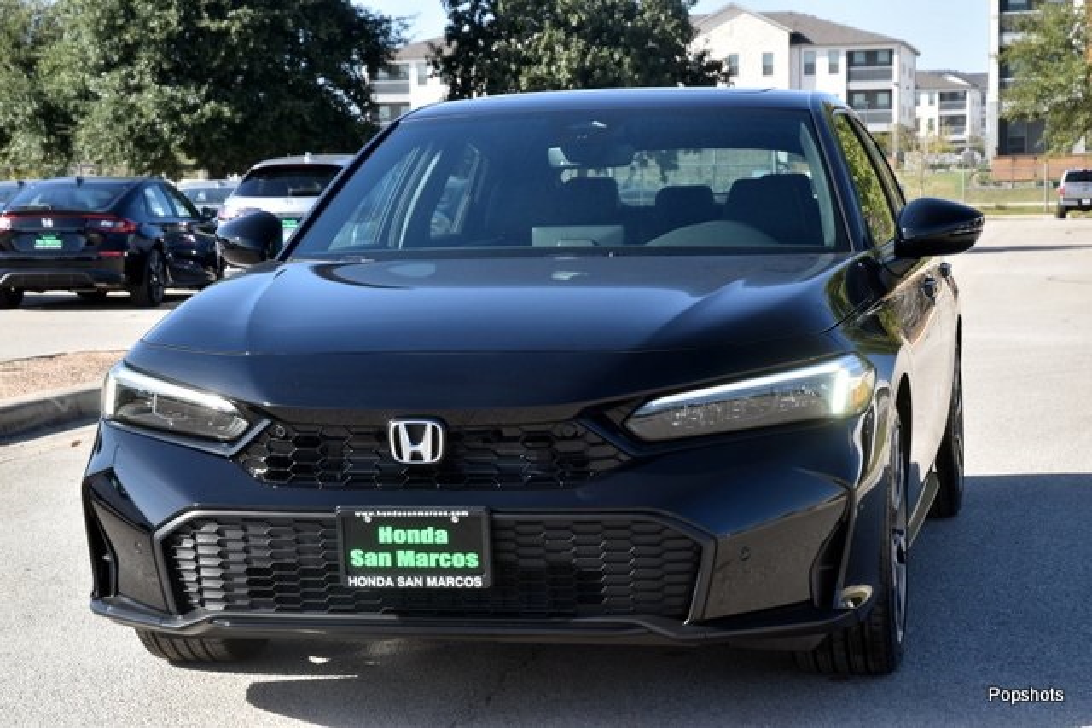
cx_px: 546
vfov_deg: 17.5
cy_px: 364
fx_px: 2366
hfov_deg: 26.0
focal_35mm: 78
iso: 200
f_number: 8
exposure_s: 1/250
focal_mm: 52
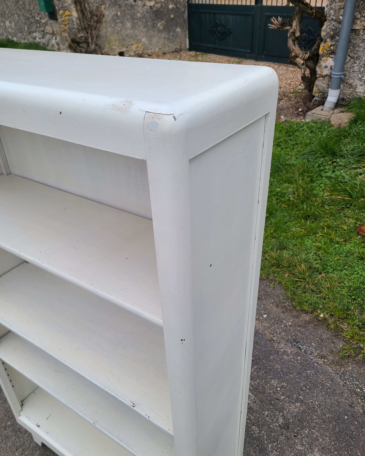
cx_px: 179
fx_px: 378
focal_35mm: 28
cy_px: 246
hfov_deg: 51.5
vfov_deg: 62.1
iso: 40
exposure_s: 1/586
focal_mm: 5.4
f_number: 1.8
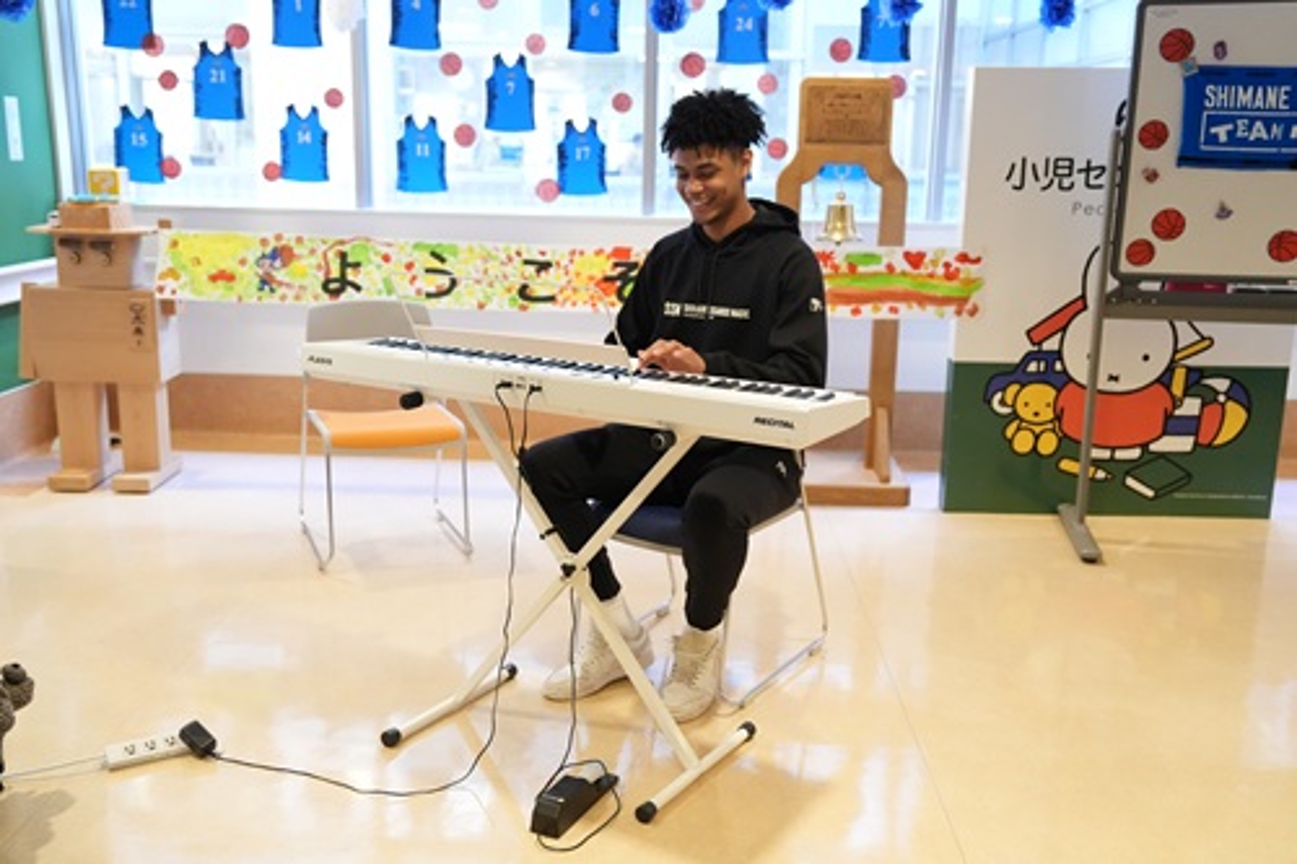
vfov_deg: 38.9
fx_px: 1224
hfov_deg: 55.8
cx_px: 648
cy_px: 432
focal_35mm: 34
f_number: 2.8
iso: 5000
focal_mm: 34
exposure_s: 1/320
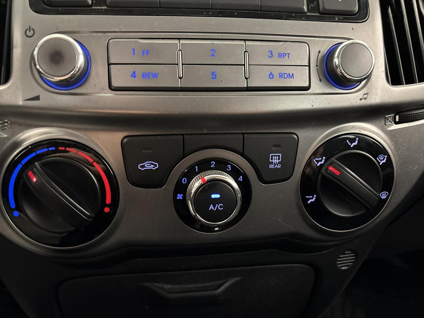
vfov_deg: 53.1
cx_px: 212
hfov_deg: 67.3
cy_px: 159
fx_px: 318
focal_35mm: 26
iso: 640
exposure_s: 1/28
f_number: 1.6
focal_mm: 5.96
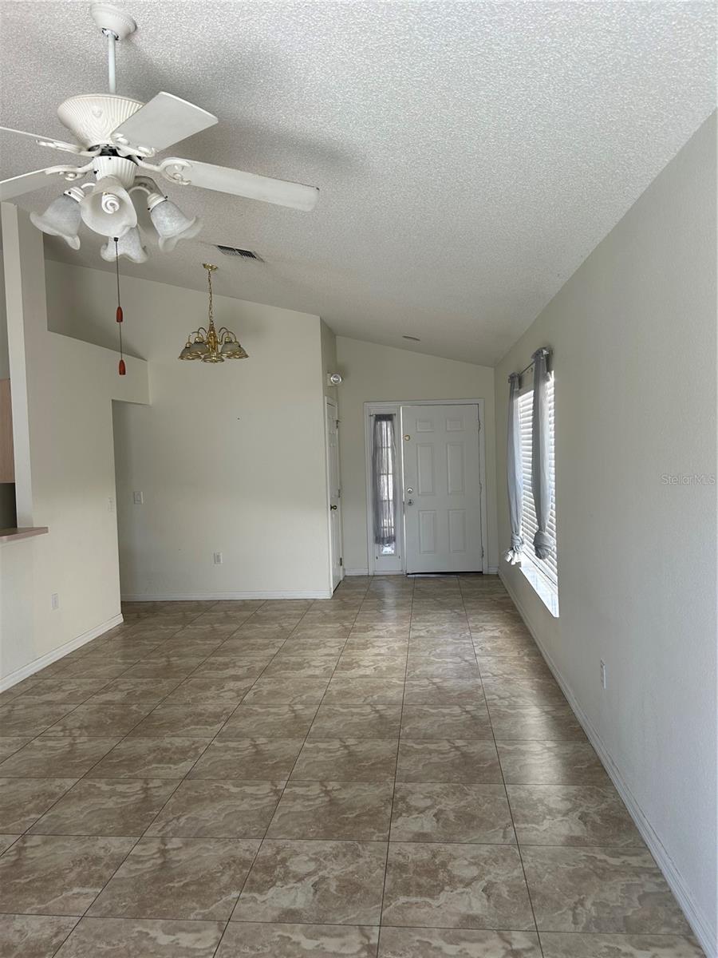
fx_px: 719
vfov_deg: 67.3
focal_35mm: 26
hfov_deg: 53.1
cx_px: 359
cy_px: 479
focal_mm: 5.7
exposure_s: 1/121
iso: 40
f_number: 1.5
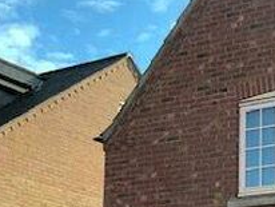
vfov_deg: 15.2
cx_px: 259
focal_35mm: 95
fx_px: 756
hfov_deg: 20.1
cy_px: 229
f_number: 1.8
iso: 50
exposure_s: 1/1715
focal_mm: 4
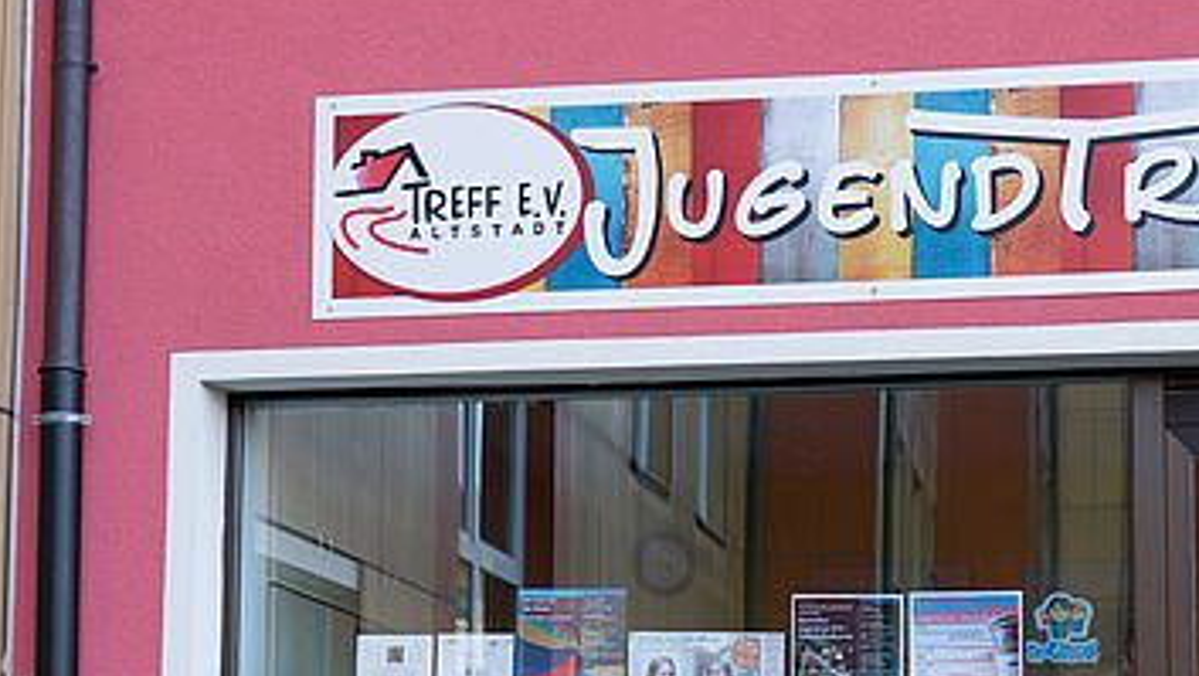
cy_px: 635
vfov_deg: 14.8
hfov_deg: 25.9
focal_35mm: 81
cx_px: 900
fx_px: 2577
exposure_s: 1/160
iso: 250
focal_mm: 42
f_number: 4
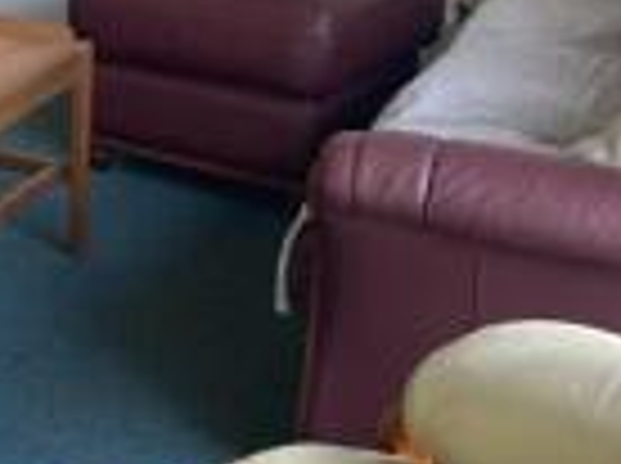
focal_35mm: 110
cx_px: -362
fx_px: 1970
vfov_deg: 13.2
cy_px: -2
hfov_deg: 16.1
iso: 100
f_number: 1.8
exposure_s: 1/122
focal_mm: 4.25
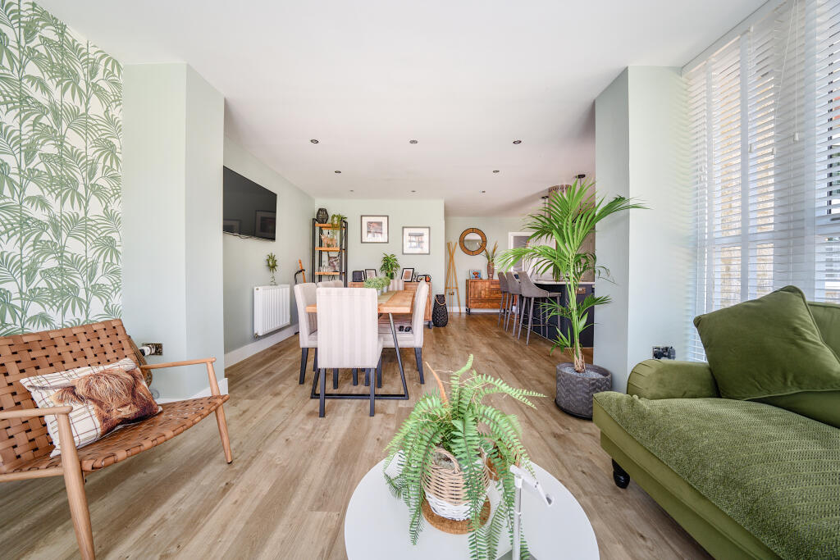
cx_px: 420
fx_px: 280
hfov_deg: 112.6
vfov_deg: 90.0
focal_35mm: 12
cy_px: 280
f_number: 8
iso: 100
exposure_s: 1/5
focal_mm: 12
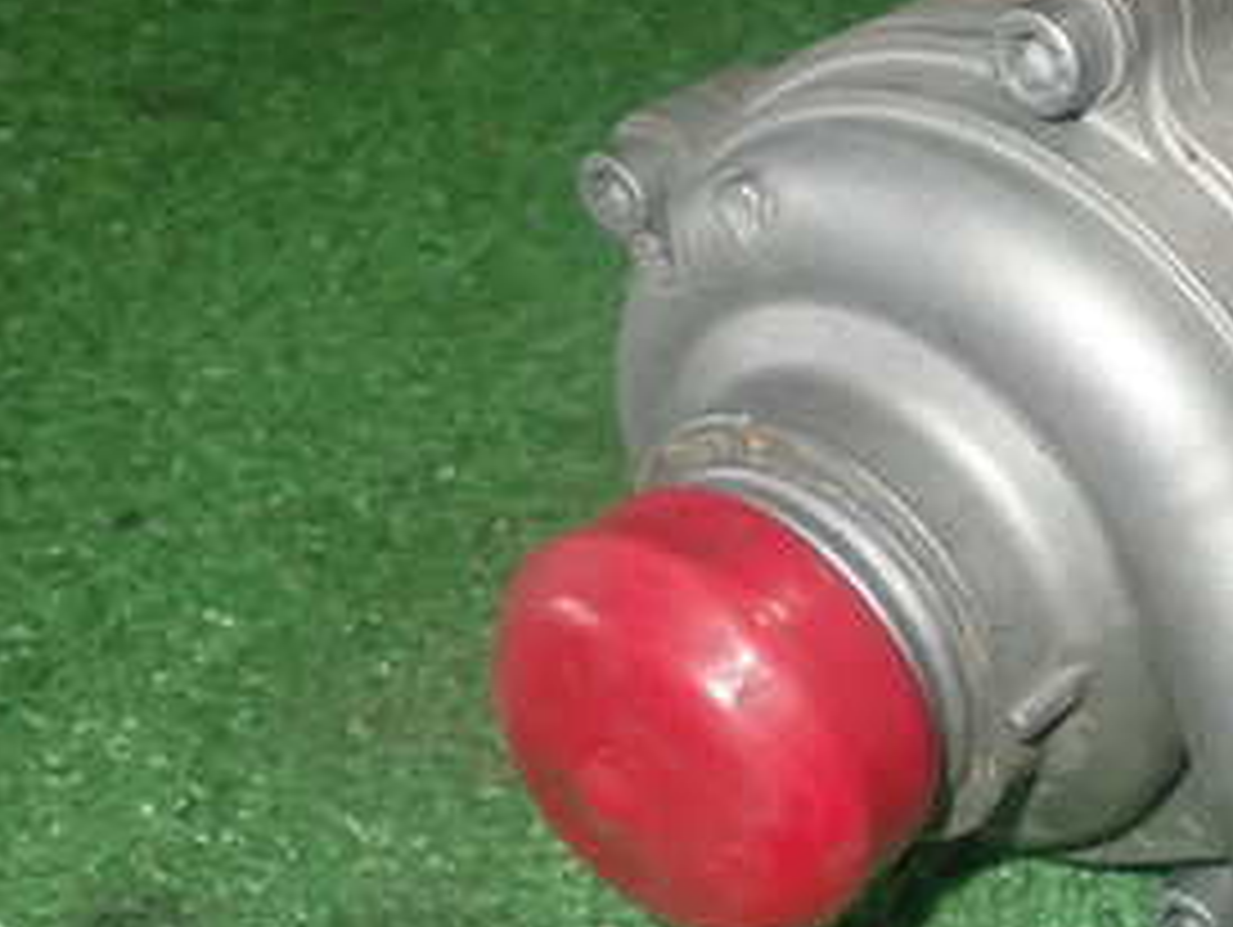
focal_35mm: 70
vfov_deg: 21.0
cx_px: 1228
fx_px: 2496
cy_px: 630
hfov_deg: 26.3
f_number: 7.1
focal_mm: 5.79
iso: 500
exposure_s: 1/30
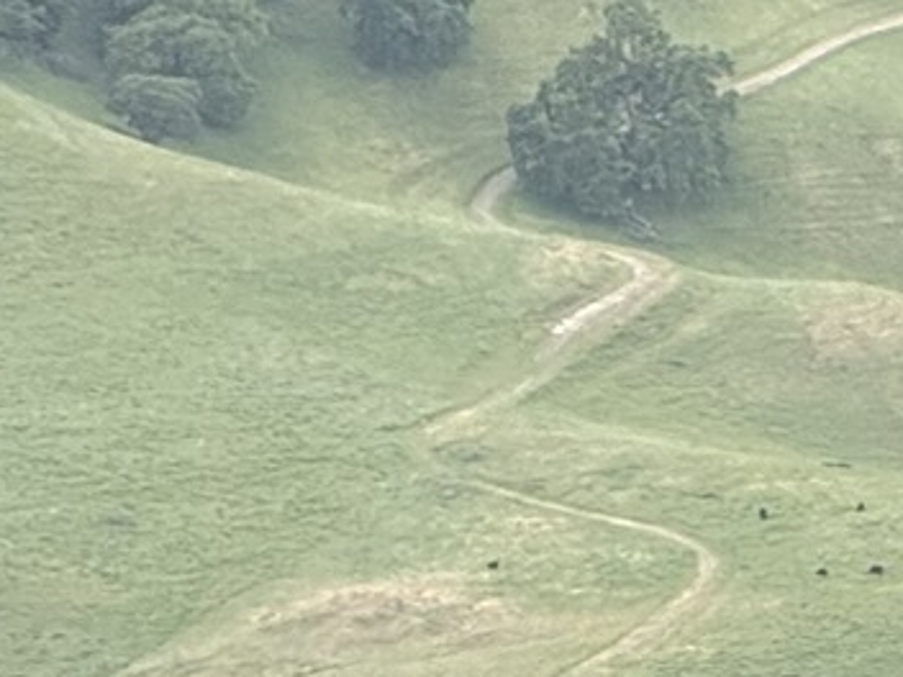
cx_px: 867
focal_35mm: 699
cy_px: 1351
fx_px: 18234
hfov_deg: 2.8
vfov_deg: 2.1
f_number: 2.8
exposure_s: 1/860
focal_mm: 15.66
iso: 64
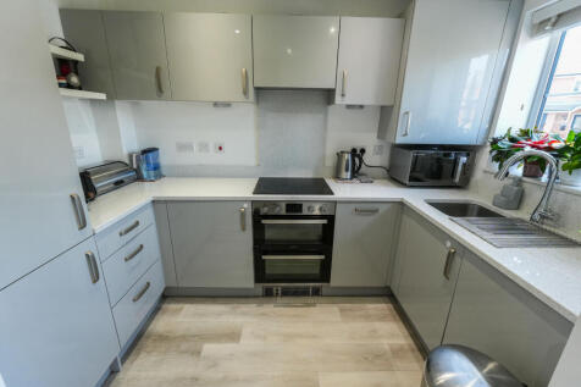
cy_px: 194
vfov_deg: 77.3
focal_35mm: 15
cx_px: 290
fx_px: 242
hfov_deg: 100.4
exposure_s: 1/160
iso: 800
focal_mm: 10
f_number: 4
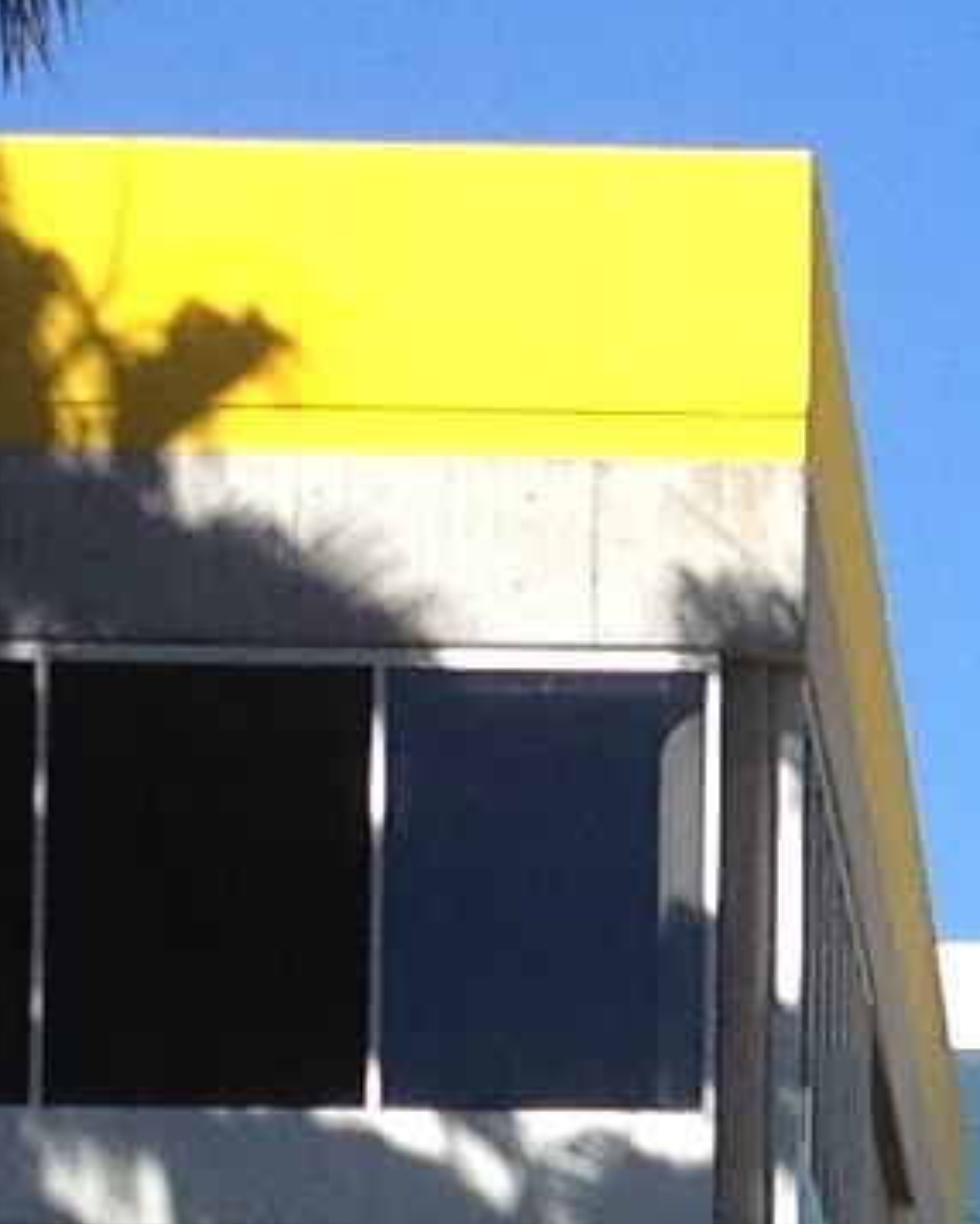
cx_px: 2111
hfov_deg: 4.9
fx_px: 11302
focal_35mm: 312
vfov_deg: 6.2
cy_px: 1526
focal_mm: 4.28
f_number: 2.4
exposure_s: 1/1346
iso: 50
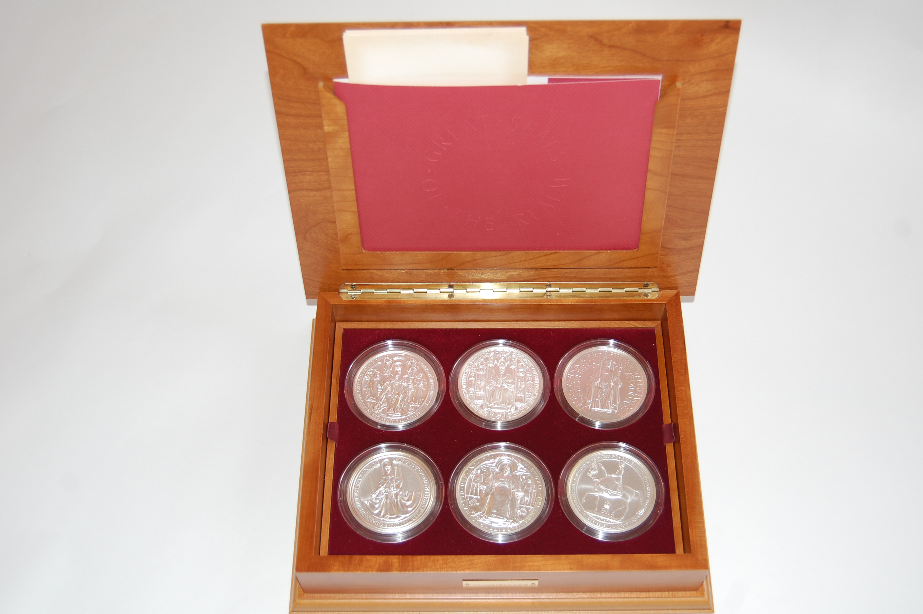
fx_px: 1101
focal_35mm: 43
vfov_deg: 31.1
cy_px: 312
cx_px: 471
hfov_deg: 45.5
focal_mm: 28
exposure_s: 1/60
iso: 400
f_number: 4.2
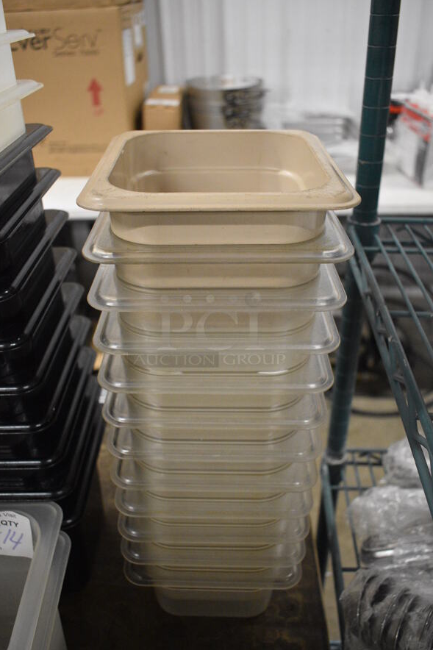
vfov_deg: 60.3
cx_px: 210
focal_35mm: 31
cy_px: 329
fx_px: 559
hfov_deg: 42.3
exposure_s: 1/125
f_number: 3.5
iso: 2800
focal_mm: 20
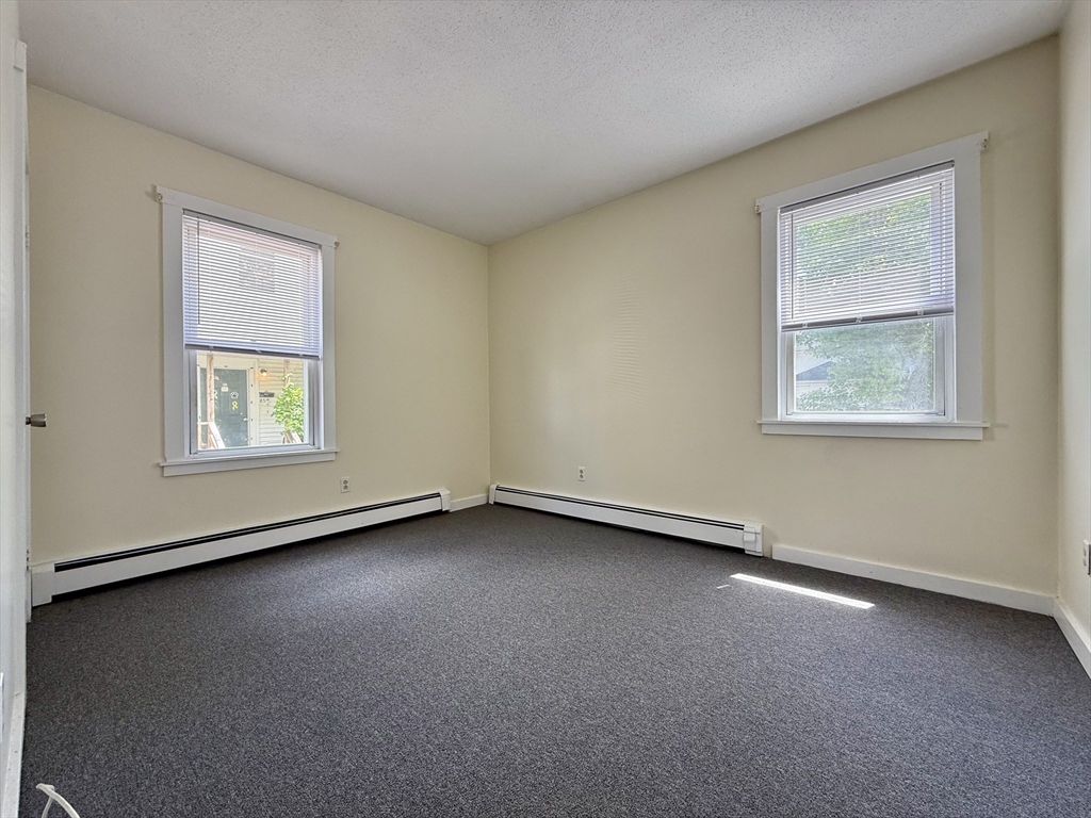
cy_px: 409
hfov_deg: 102.1
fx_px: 441
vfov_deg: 85.7
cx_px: 546
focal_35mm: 14
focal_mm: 2.22
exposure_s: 1/99
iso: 100
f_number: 2.2
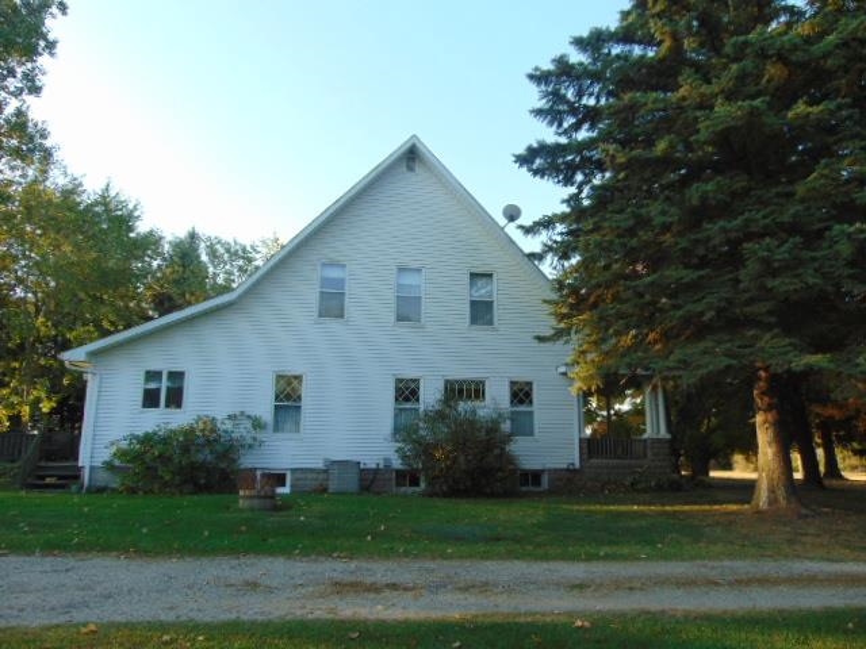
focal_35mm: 25
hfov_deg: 69.4
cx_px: 433
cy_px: 324
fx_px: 625
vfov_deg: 54.9
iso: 80
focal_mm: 4.5
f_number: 3
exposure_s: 1/200
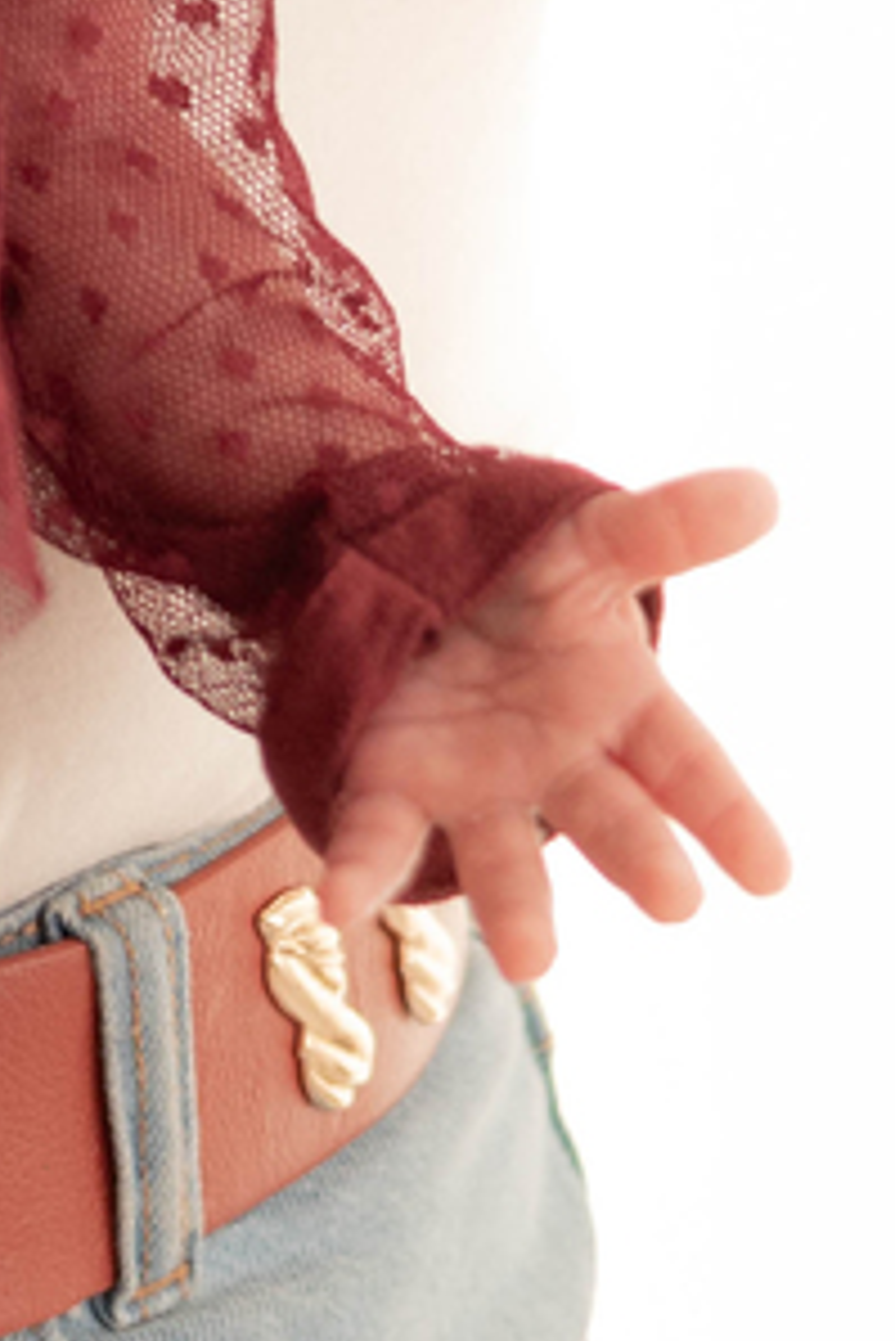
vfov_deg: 6.7
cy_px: -900
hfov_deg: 4.5
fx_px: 11248
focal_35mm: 302
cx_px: -666
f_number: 2.8
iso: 400
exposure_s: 1/320
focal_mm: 50
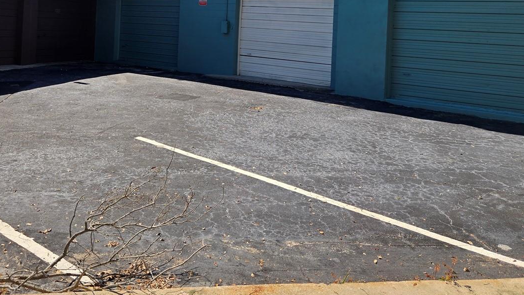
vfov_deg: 29.9
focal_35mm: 38
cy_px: 33
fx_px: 528
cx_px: 204
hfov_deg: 52.3
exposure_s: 1/2384
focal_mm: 5.4
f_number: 1.8
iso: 25
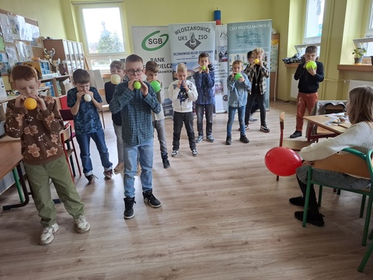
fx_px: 248
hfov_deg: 73.9
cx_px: 186
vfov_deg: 58.9
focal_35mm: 23
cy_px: 140
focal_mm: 5.54
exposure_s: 1/33
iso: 400
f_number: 1.8
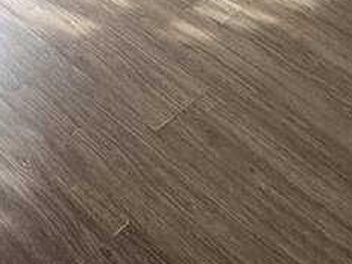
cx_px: 118
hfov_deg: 22.4
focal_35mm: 87
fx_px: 885
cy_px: -549
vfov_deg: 10.8
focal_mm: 2.22
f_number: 2.2
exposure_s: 1/233
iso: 40
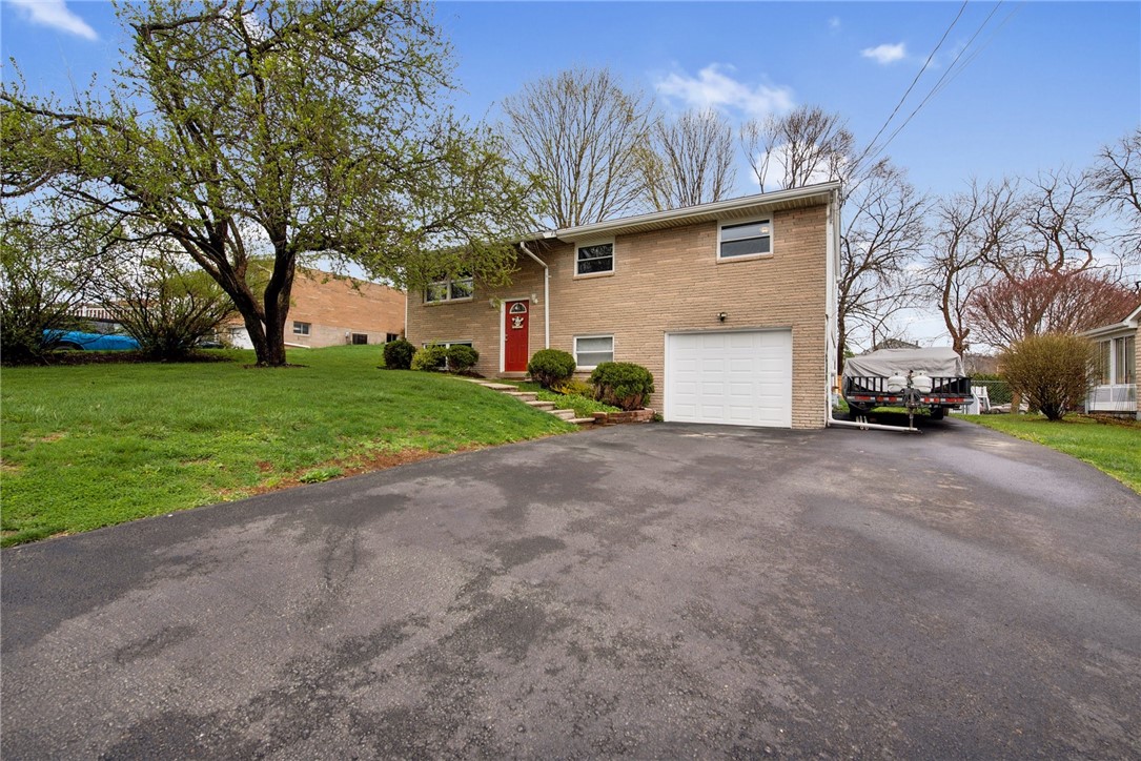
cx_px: 570
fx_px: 476
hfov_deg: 100.4
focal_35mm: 15
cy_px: 380
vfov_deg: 77.4
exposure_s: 1/250
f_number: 8
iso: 50
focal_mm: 15
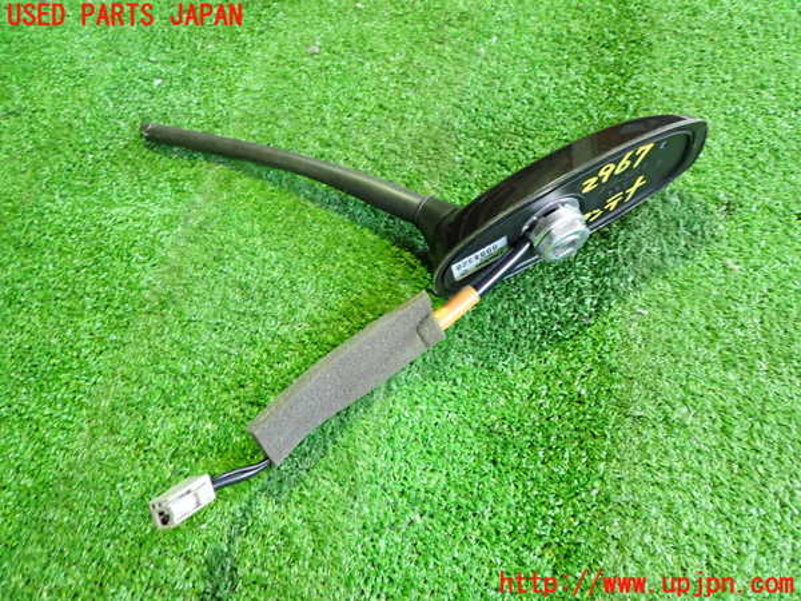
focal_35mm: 30
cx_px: 400
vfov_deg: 46.8
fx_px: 694
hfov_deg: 60.0
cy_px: 300
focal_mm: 5.4
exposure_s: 1/30
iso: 500
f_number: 2.3
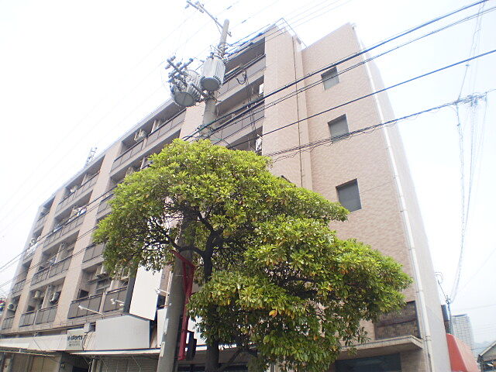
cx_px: 248
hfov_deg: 51.4
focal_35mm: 36
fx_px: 516
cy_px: 186
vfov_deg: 39.7
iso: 64
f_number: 3.1
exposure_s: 1/640
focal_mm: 6.3
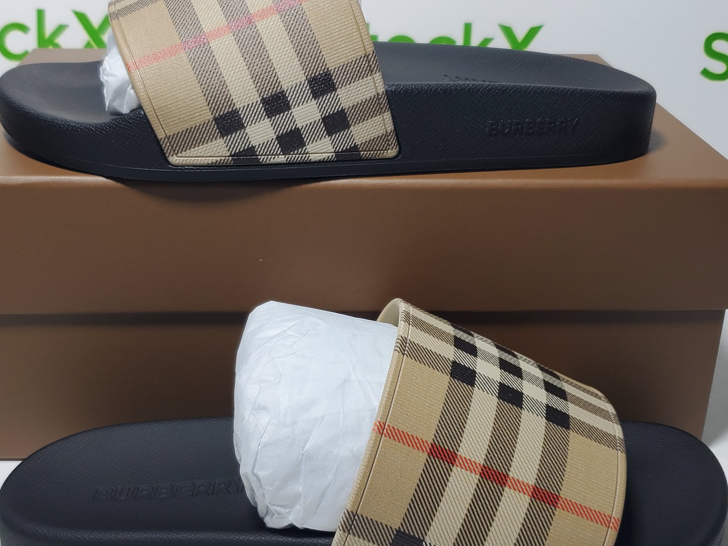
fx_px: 989
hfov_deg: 40.4
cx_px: 370
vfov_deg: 30.9
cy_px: 282
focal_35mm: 47
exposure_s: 1/410
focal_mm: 4.3
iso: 50
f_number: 1.5
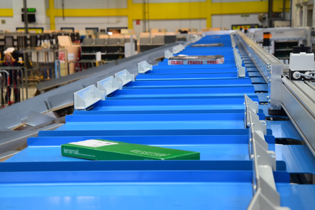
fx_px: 814
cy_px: 105
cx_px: 158
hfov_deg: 21.9
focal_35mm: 93
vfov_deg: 14.7
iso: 1100
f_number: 7.1
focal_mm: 62
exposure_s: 1/30
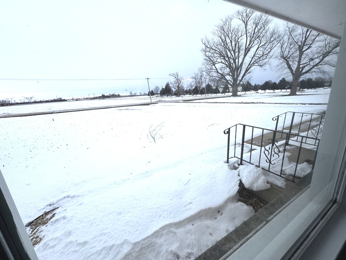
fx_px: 140
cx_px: 173
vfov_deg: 85.7
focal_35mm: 14
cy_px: 130
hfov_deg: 102.1
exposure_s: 1/259
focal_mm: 2.22
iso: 40
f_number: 2.2
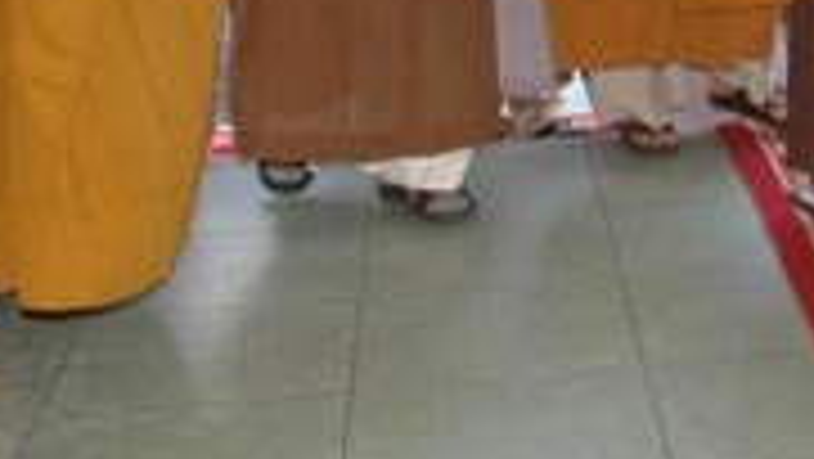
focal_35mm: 100
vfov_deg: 11.3
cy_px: -369
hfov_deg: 19.0
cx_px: 1183
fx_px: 2159
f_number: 4.5
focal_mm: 18
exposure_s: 1/80
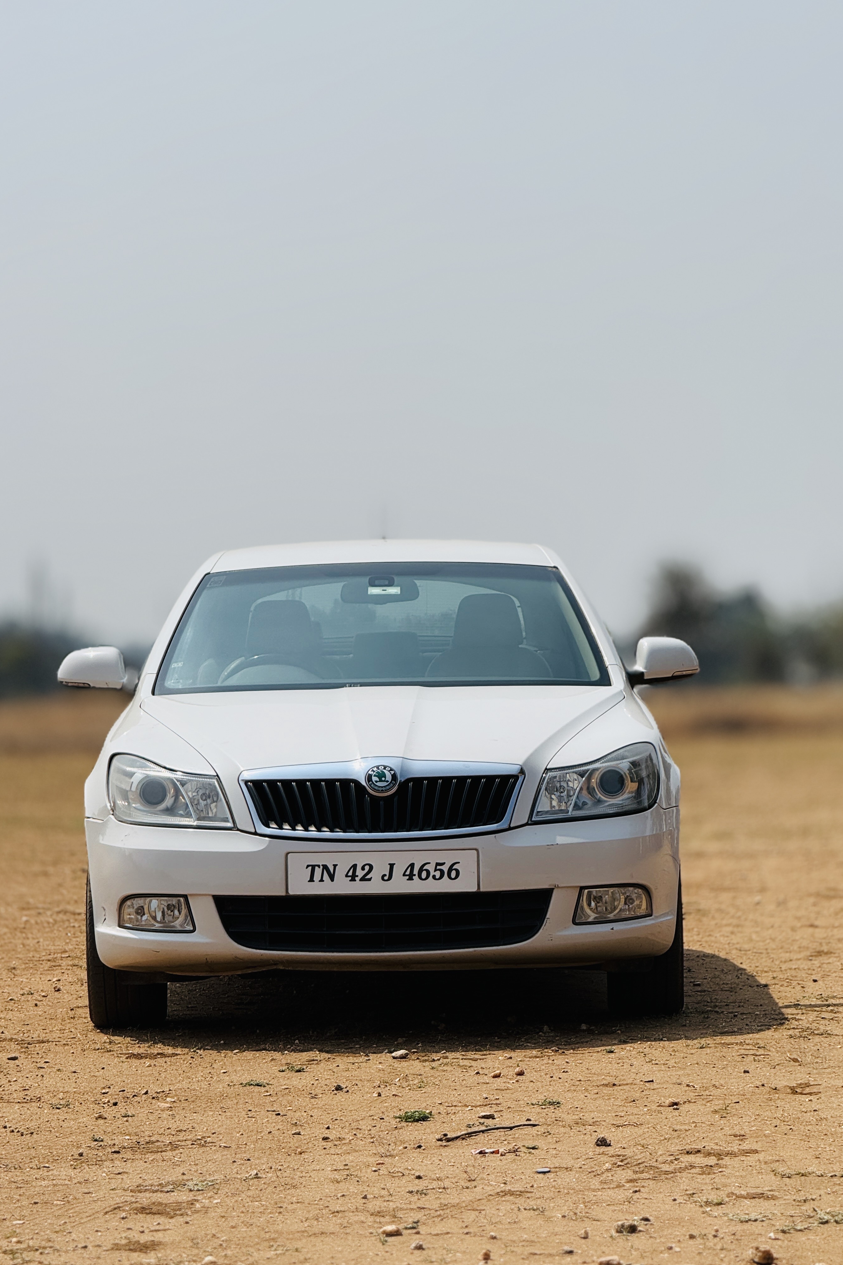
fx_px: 4390
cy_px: 632
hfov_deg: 11.0
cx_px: 407
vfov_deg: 16.4
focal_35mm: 125
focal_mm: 15.66
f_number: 2.8
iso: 64
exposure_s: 1/2817
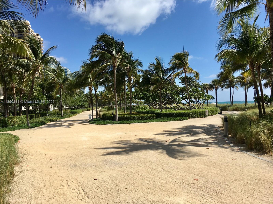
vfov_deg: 48.2
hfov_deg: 61.7
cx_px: 136
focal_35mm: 29
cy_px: 102
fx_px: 229
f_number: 2.2
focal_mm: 4.15
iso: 25
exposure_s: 1/1876
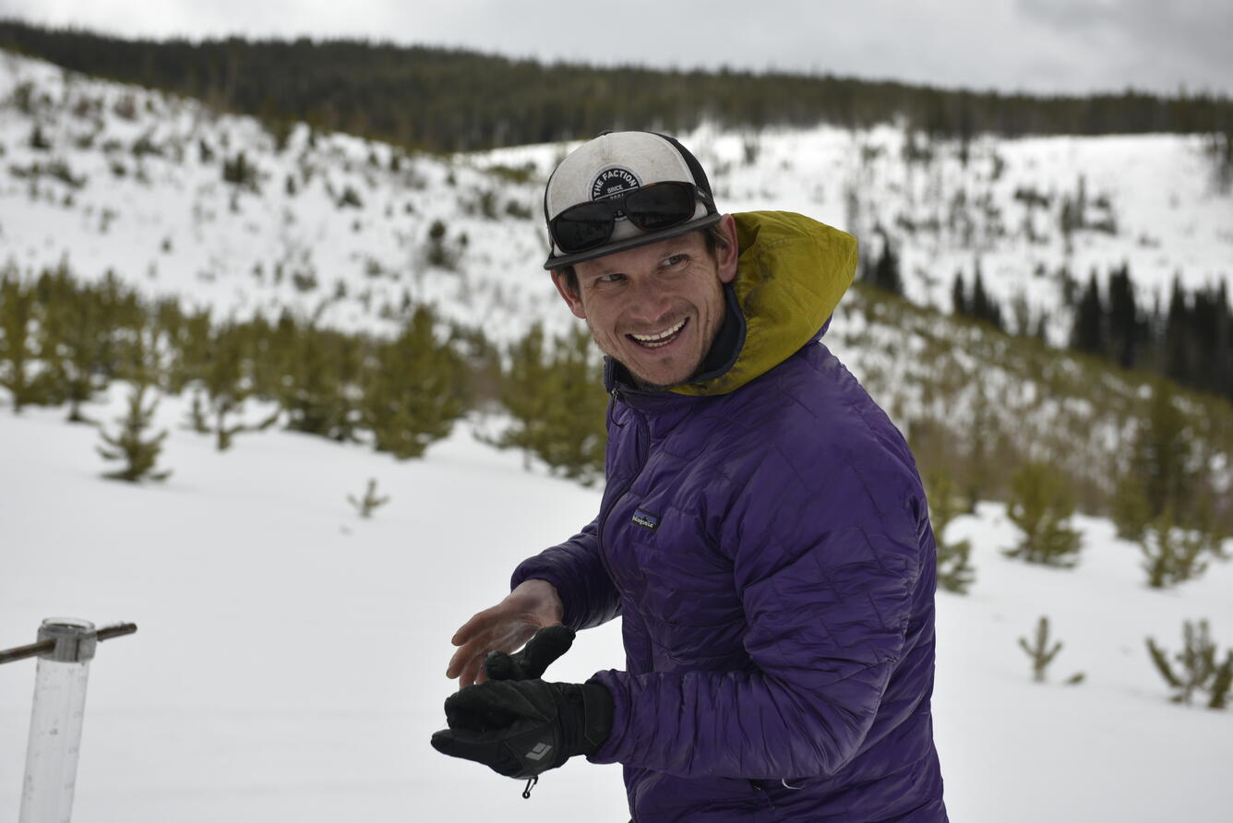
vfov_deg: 19.5
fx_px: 2398
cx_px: 616
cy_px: 412
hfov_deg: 28.8
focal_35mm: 70
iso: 100
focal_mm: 70
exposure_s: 1/400
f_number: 5.6
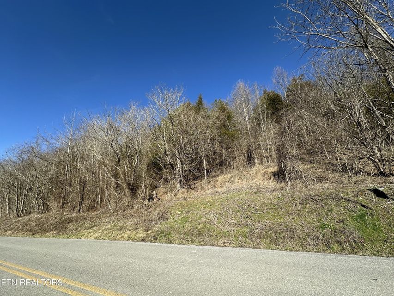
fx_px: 159
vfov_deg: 85.7
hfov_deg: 102.1
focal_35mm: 14
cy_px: 148
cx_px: 197
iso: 40
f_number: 2.2
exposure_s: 1/1350
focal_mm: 2.22
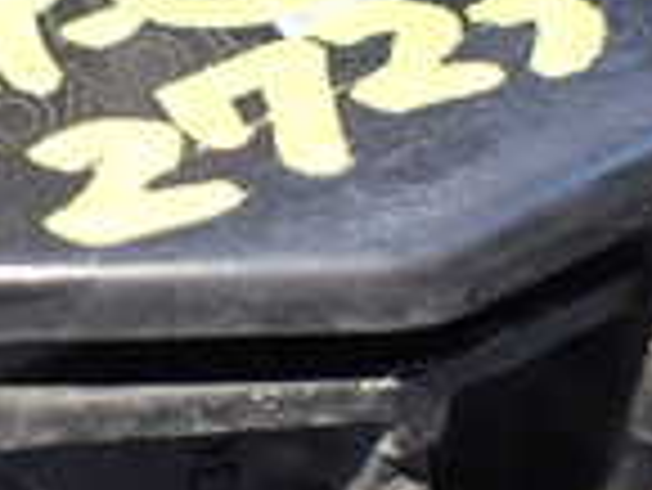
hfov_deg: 15.7
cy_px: 256
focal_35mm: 124
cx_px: 49
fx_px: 2338
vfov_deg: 12.0
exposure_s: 1/125
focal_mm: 5.4
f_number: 2.3
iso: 500
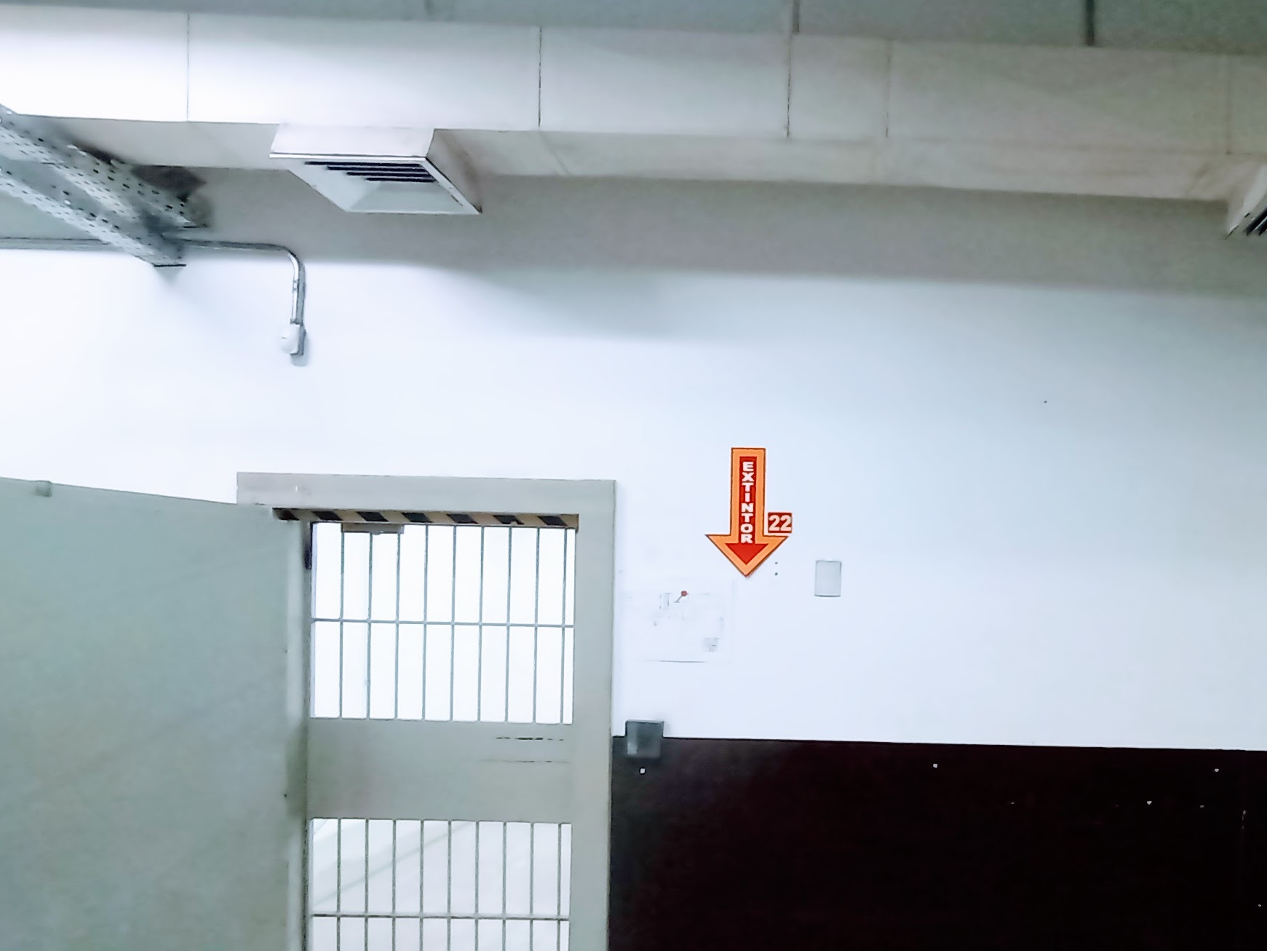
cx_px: 891
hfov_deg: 58.0
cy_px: 631
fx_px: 1098
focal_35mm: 30
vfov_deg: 46.1
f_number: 2.2
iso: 386
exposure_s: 1/30
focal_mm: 1.65
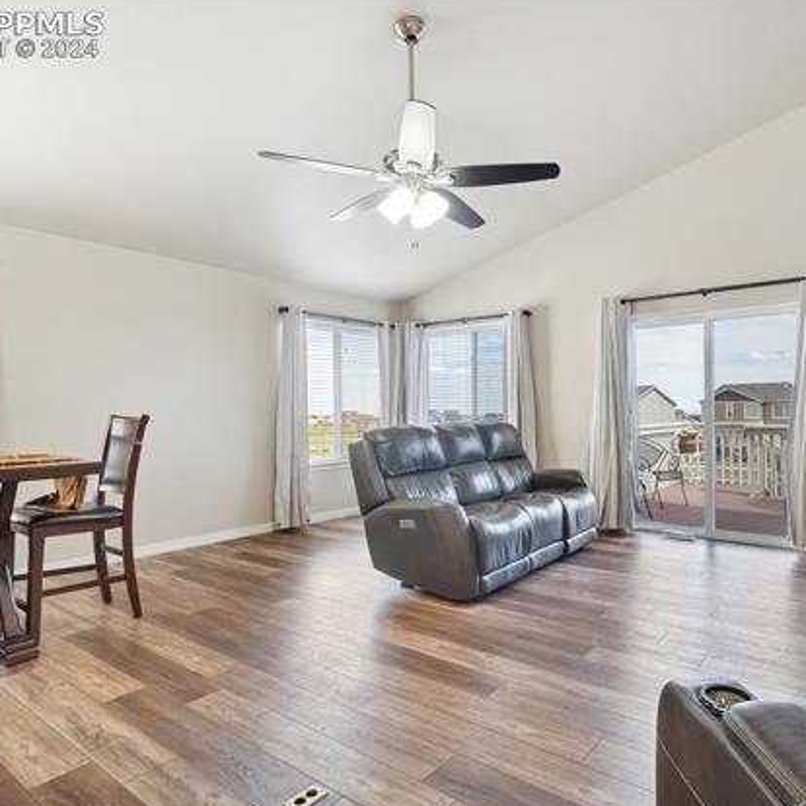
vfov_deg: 72.1
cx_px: 483
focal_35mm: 21
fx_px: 553
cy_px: 405
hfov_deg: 71.4
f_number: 6.3
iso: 250
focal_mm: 16
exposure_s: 1/10
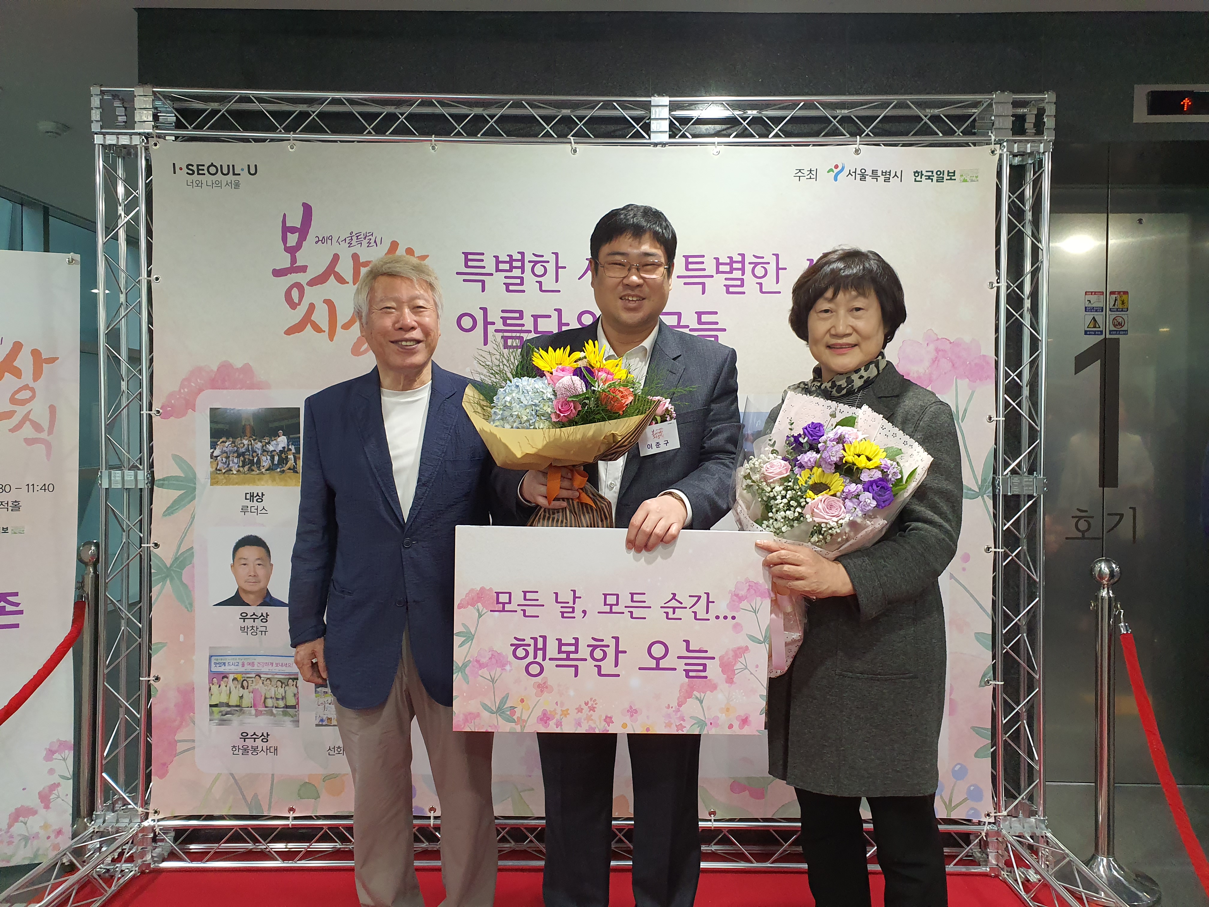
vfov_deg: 53.1
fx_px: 908
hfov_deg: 67.3
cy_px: 454
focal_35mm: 26
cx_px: 604
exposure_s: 1/40
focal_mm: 4.3
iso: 250
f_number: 2.4
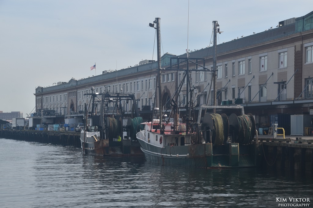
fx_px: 1108
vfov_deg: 10.7
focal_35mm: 128
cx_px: 156
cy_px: 104
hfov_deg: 16.1
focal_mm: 85
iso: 200
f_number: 10
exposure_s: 1/400
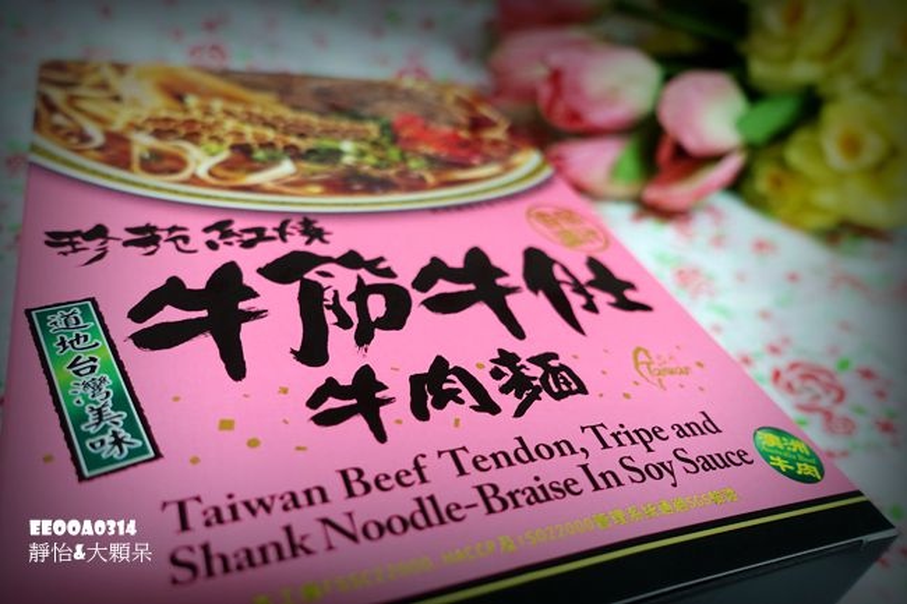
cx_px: 454
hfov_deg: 63.7
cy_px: 302
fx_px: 730
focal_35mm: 29
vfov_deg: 44.9
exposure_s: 1/30
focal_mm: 10.7
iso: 500
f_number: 2.5
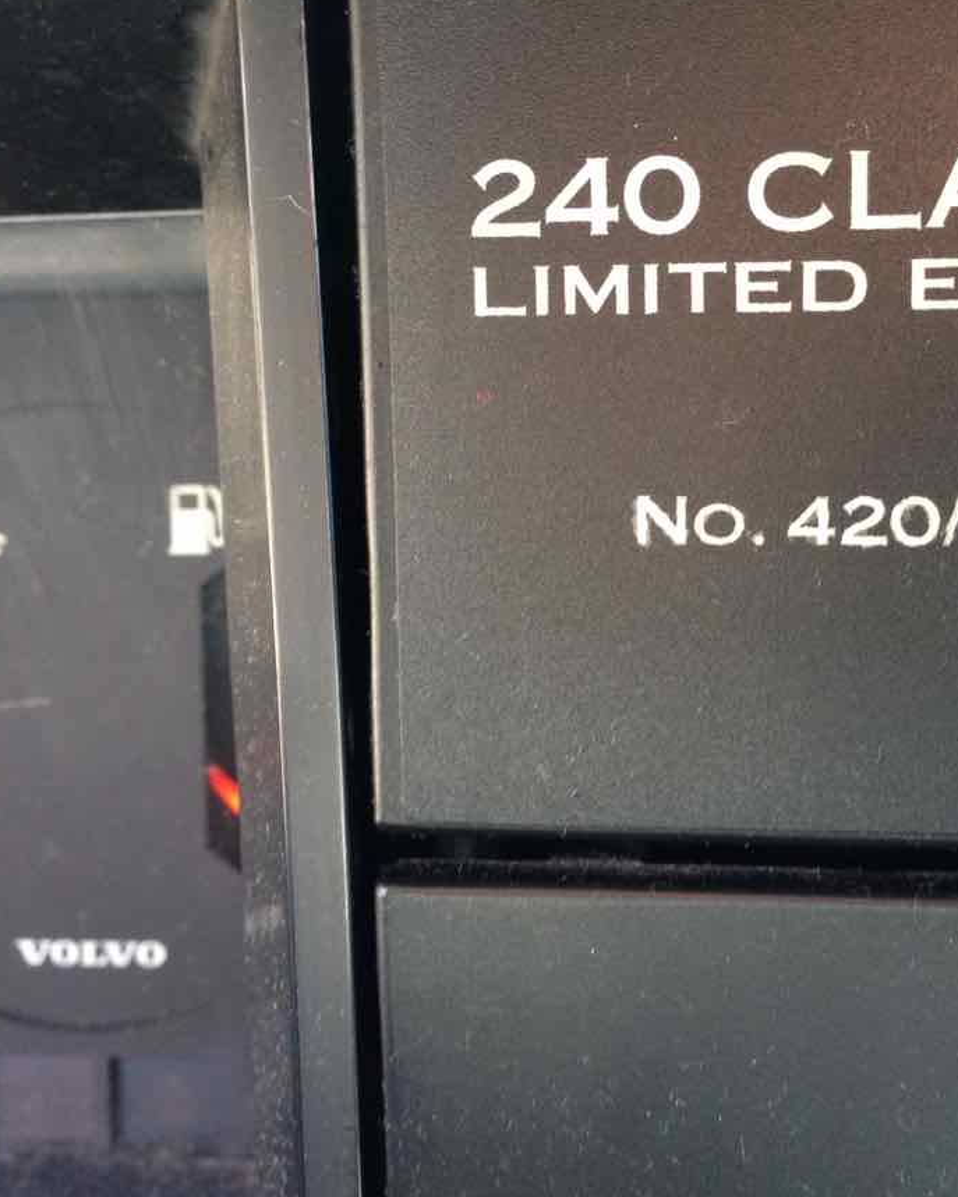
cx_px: 611
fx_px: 1701
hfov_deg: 31.3
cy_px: 563
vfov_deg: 38.8
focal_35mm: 48
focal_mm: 4.12
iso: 100
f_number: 2.4
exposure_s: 1/20
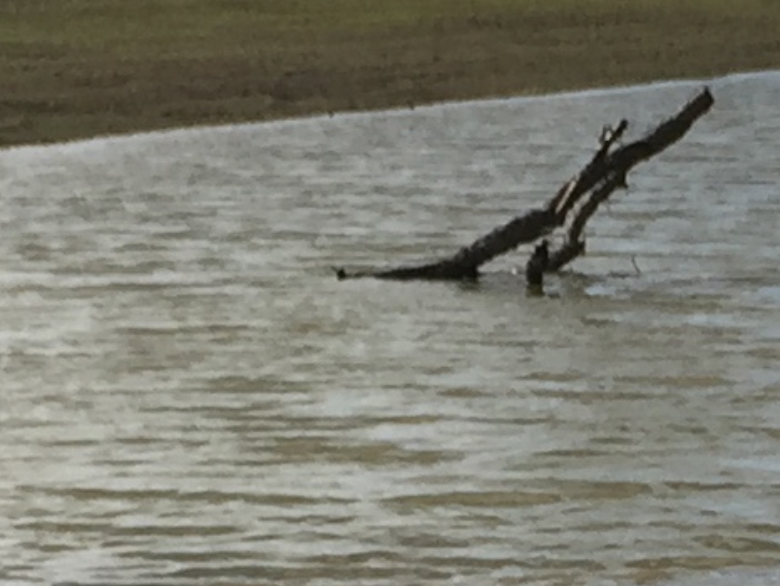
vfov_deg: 7.2
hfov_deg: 9.6
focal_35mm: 203
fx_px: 4577
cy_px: 924
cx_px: 901
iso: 32
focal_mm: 4.15
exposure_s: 1/2326
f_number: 2.2
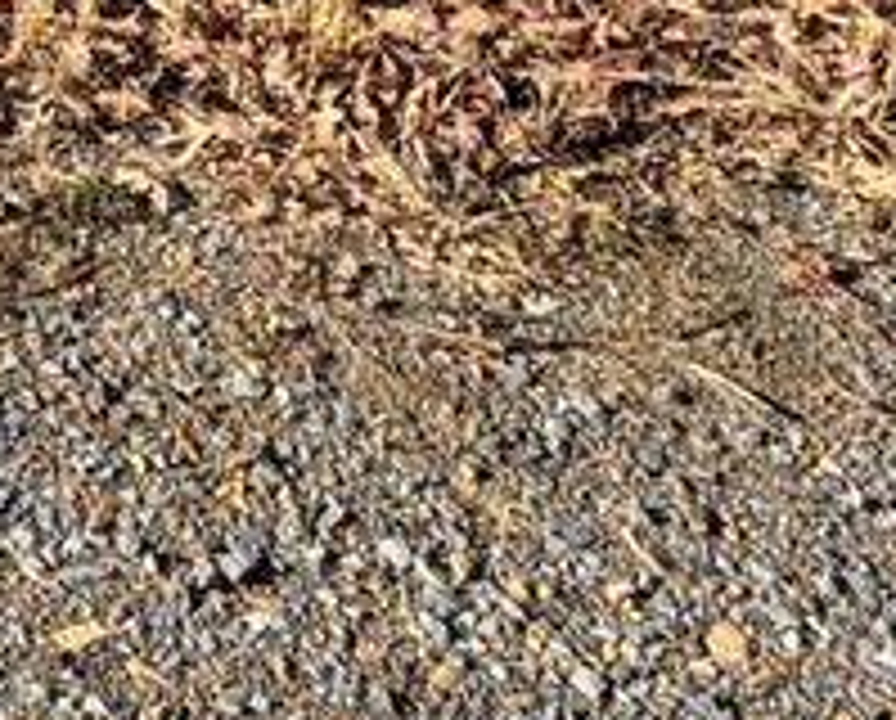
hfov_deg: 19.9
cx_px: -653
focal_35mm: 74
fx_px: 1966
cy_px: -675
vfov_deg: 16.4
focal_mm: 2.22
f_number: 2.2
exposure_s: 1/821
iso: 40
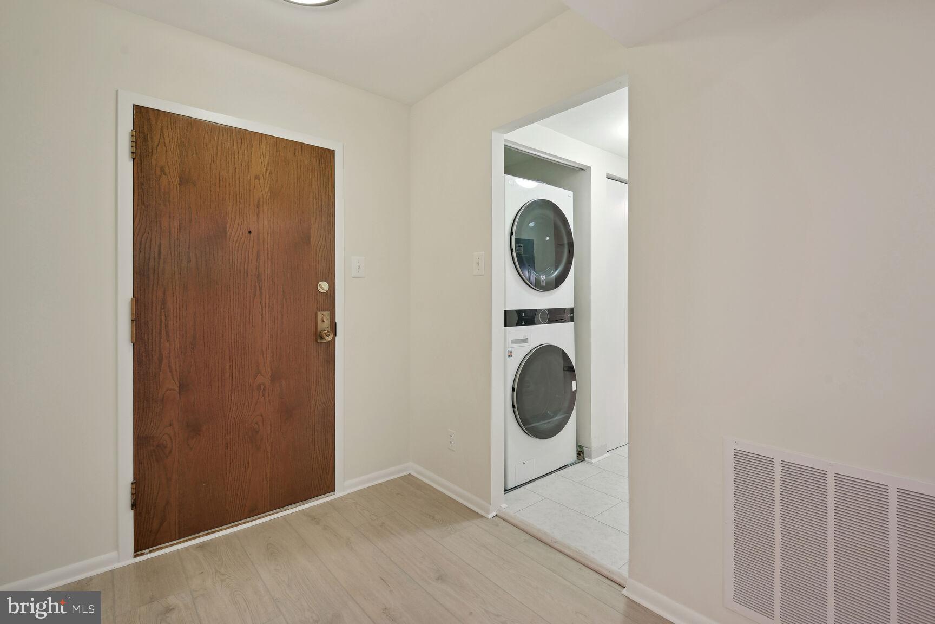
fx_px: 416
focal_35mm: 16
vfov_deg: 73.7
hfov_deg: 96.7
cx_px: 468
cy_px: 312
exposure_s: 1/1.67
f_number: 8
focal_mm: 16
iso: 200
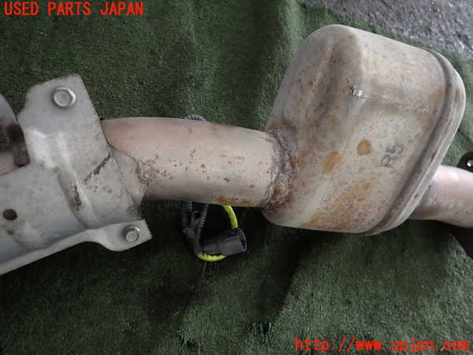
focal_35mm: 25
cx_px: 236
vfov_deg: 54.9
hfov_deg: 69.4
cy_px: 178
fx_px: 342
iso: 200
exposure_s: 1/60
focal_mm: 4.5
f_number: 2
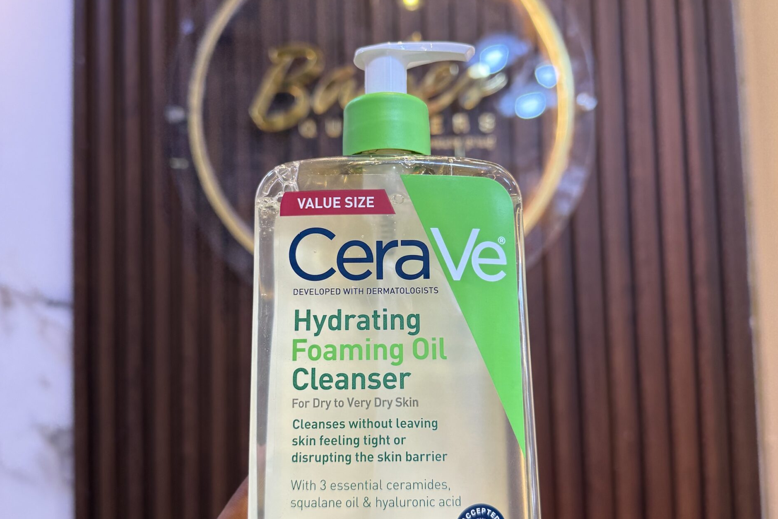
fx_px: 735
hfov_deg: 55.8
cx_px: 396
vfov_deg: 38.9
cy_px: 248
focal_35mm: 34
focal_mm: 6.76
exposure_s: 1/100
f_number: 1.78
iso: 100
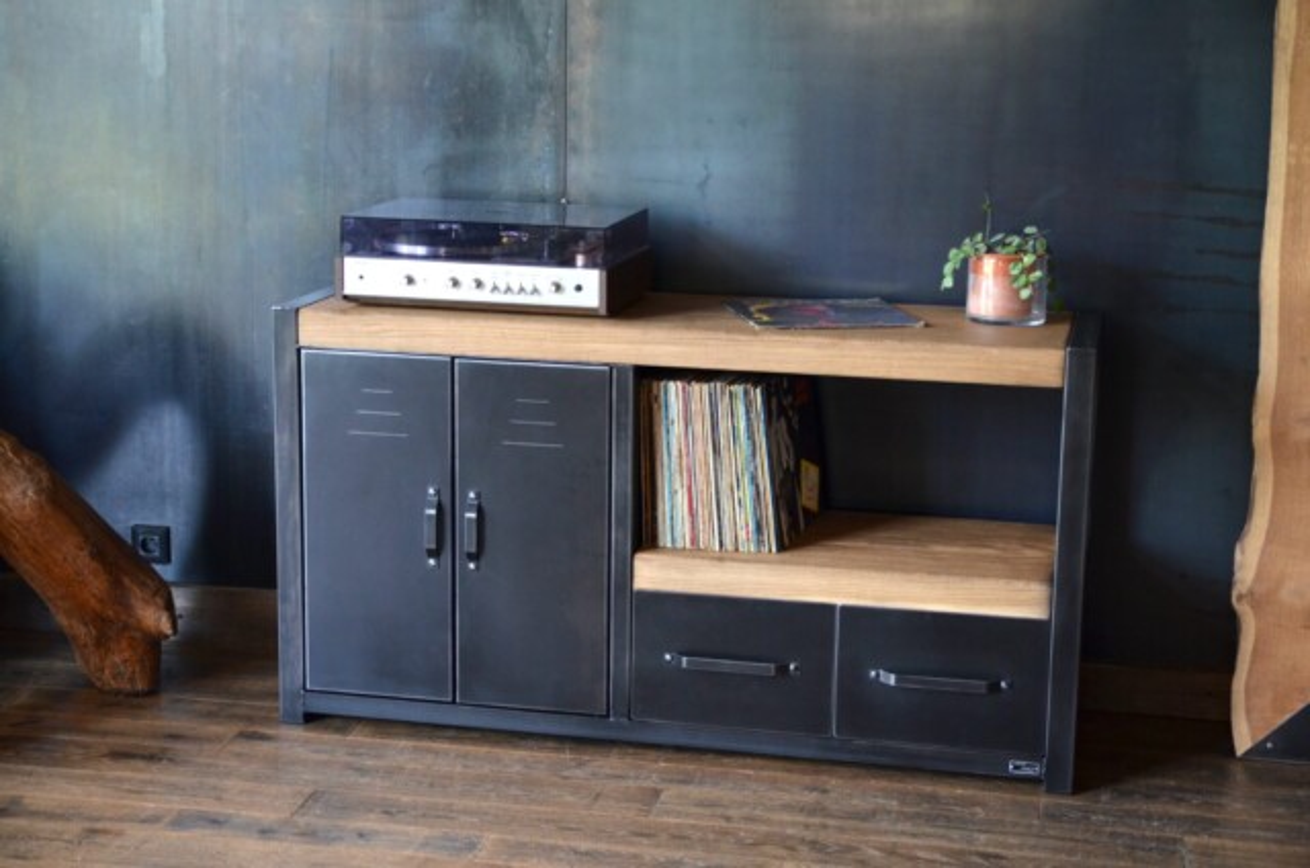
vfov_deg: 22.5
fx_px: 2179
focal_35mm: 60
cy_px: 434
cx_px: 655
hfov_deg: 33.5
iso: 800
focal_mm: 40
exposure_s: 1/125
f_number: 2.8
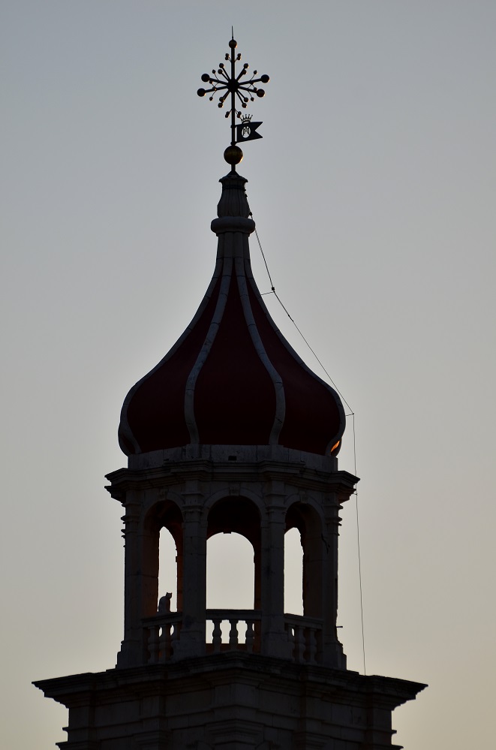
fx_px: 7790
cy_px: 375
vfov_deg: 5.5
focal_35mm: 375
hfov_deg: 3.6
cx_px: 248
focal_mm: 250
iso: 100
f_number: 5.6
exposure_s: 1/500
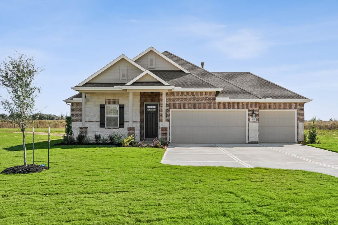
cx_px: 169
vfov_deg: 53.1
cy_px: 112
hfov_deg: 73.8
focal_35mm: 24
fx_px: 225
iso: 100
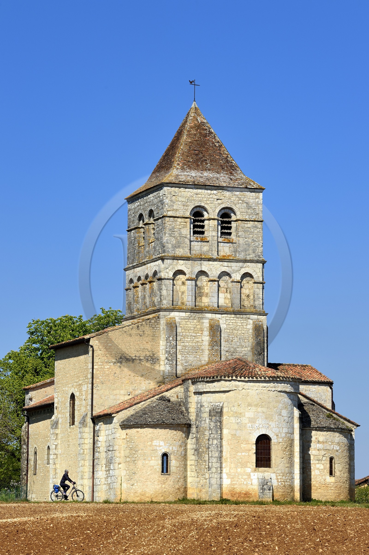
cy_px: 278
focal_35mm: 130
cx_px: 184
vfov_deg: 15.8
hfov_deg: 10.5
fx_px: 2001
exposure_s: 1/320
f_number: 10
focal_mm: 130
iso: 200
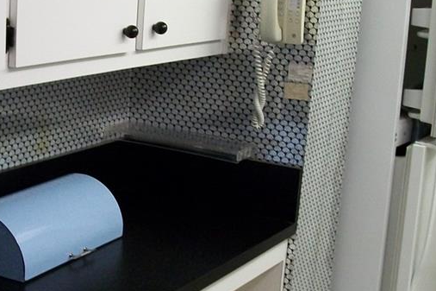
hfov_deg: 25.5
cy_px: 189
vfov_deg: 17.2
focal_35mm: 79
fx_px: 956
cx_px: 130
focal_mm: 5.7
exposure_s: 1/25
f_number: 2.9
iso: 160
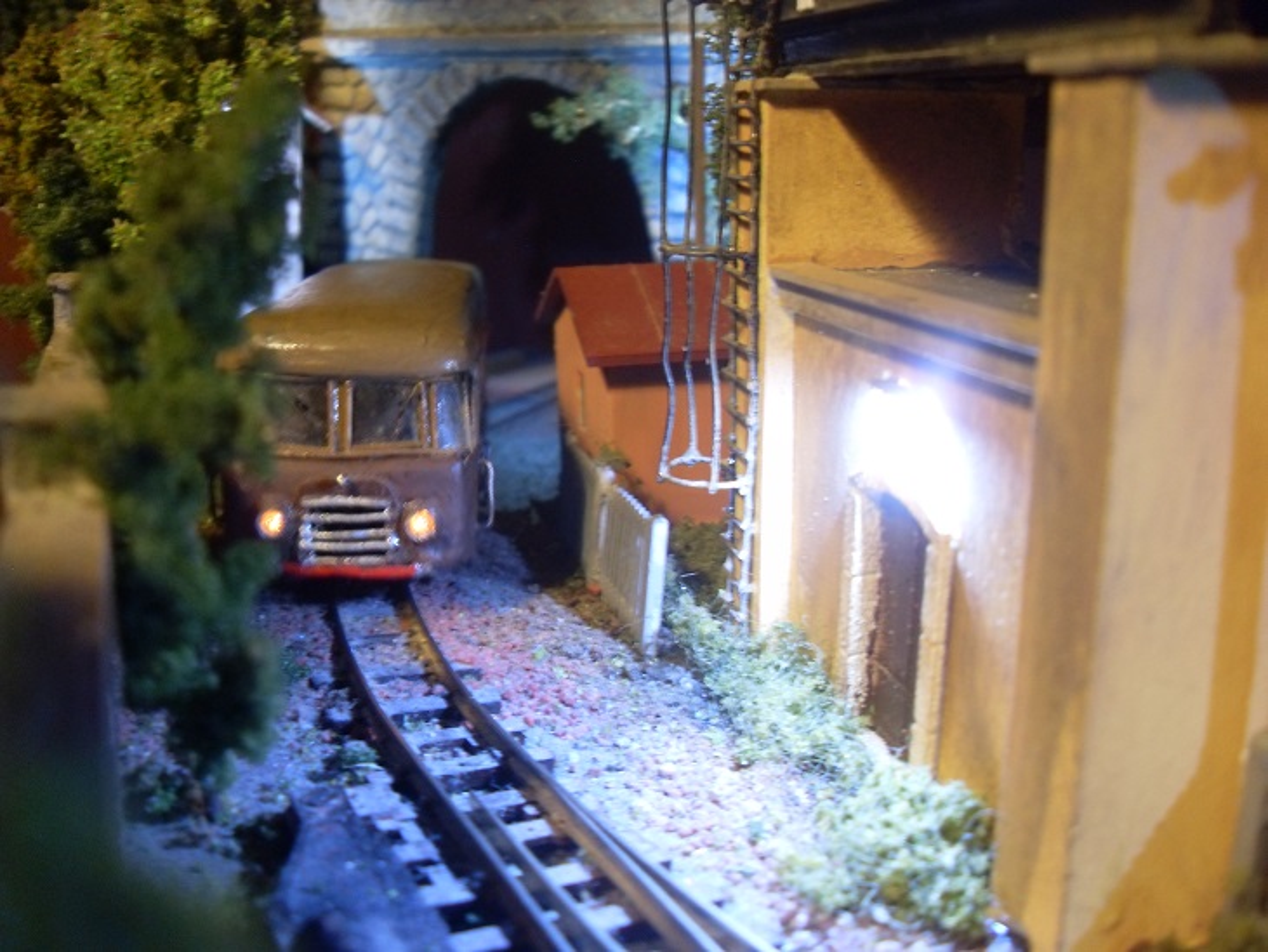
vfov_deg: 41.8
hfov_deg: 53.9
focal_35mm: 34
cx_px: 634
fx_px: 1246
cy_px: 476
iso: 200
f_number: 2.8
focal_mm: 6.3
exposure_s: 1/10
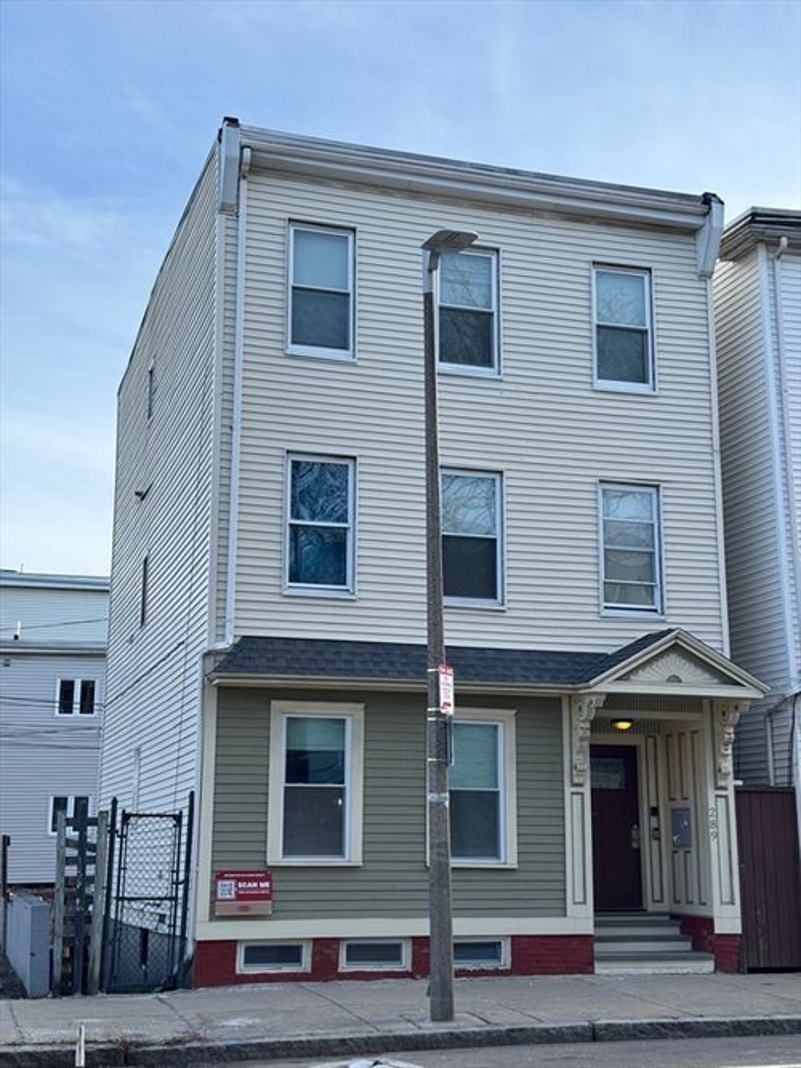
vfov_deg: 39.7
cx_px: 400
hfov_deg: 30.3
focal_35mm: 48
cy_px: 534
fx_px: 1481
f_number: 1.78
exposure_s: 1/1681
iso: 64
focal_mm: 6.76
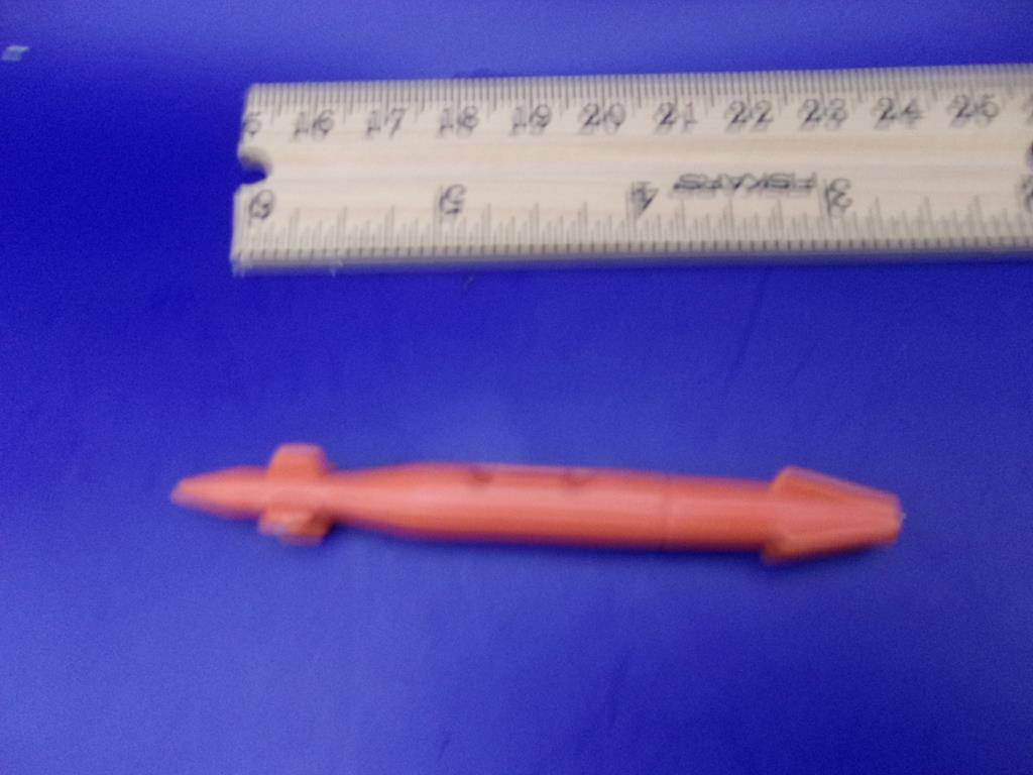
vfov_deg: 51.4
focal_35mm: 27
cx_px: 516
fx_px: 806
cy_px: 388
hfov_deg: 65.3
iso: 420
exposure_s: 1/17
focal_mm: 4.9
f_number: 3
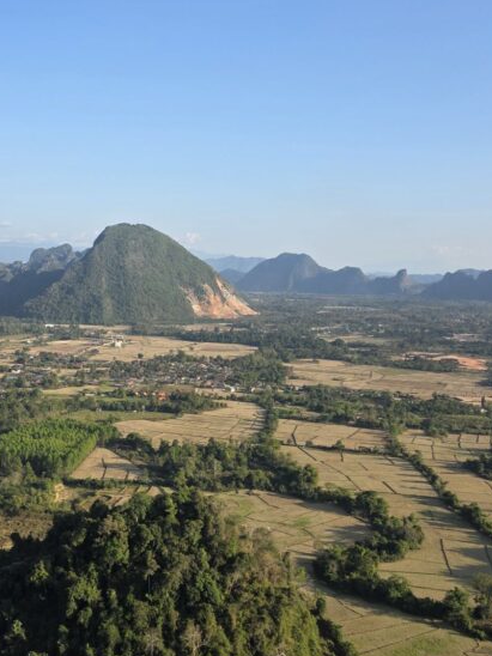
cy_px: 304
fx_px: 815
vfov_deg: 43.8
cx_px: 163
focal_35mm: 43
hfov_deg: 33.3
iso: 80
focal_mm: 6.3
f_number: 1.7
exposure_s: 1/3707
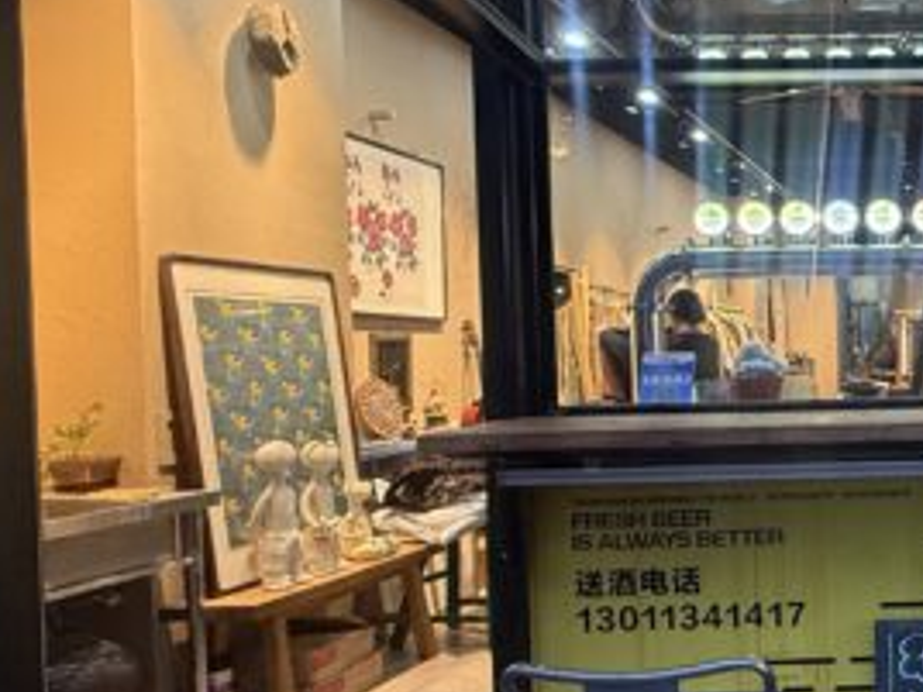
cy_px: 370
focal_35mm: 36
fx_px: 960
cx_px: 1006
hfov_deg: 41.4
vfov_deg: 39.6
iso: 400
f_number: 2.2
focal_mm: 2.22
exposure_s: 1/50
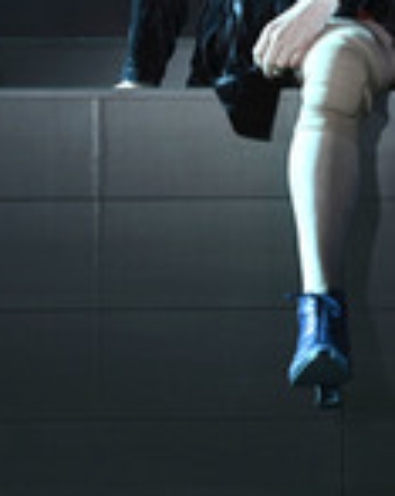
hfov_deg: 5.6
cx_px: 630
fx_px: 3973
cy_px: 44
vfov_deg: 7.1
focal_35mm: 271
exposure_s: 1/60
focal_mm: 94
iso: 500
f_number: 6.3
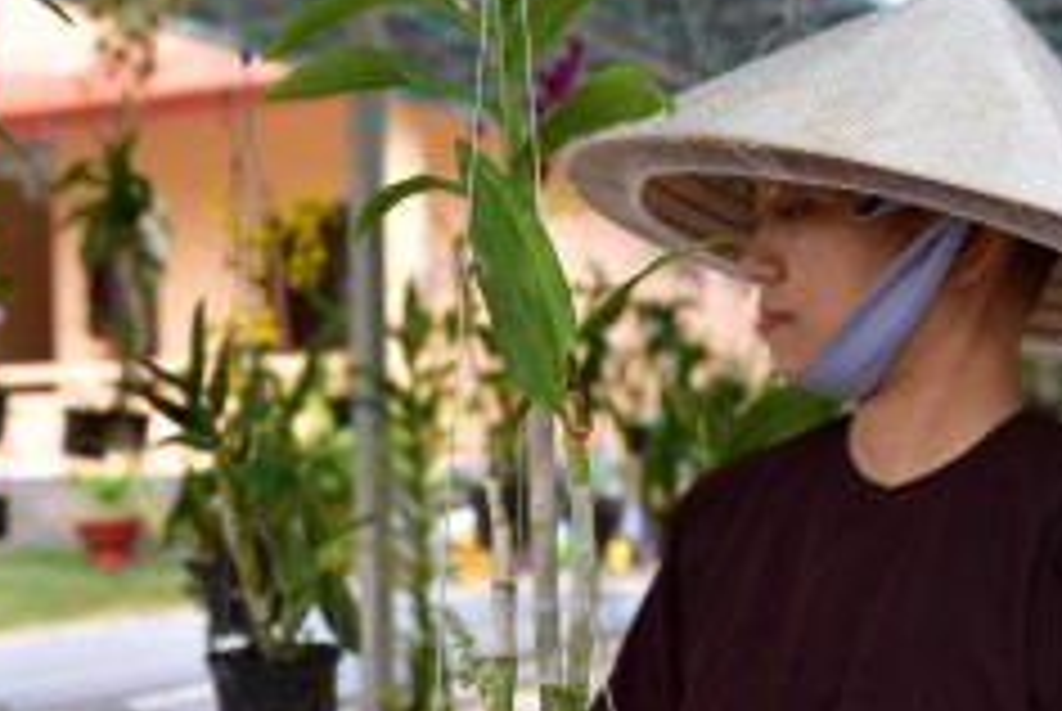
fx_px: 1920
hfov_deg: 30.9
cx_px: 446
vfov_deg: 20.9
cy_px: 457
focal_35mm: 65
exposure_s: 1/80
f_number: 2.8
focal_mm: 24
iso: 125
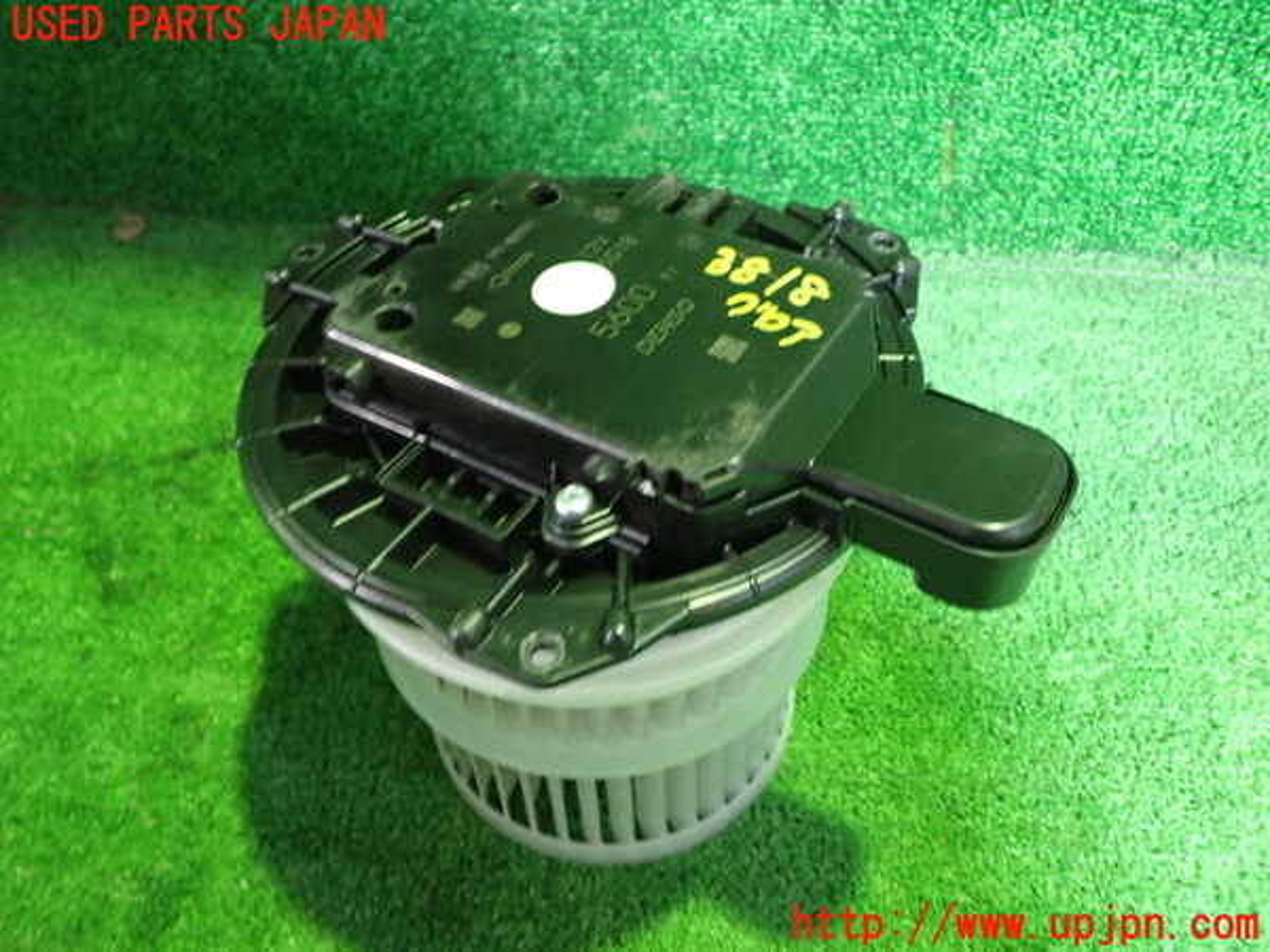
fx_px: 1174
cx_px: 635
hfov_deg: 56.8
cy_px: 476
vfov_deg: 44.2
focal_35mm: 32
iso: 800
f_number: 2.4
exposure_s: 1/25
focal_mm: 5.79
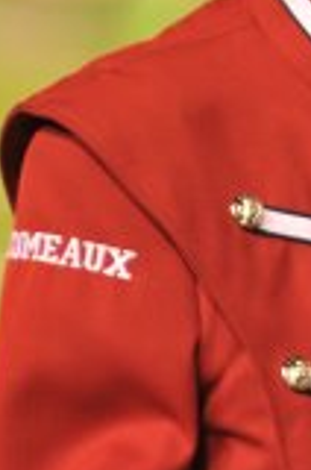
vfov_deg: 1.8
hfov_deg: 1.2
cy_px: 426
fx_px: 14680
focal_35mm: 1128
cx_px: 339
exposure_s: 1/60
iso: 500
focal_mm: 200
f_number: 2.8
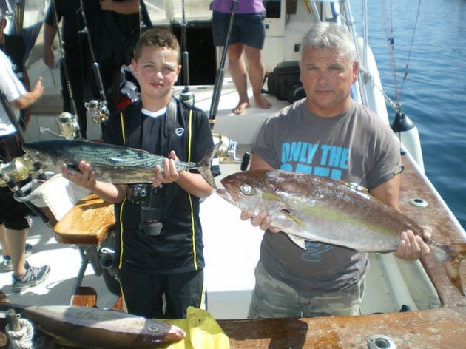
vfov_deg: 39.6
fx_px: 484
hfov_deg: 51.4
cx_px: 233
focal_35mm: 36
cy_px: 174
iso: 50
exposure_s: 1/500
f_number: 3.1
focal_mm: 6.3
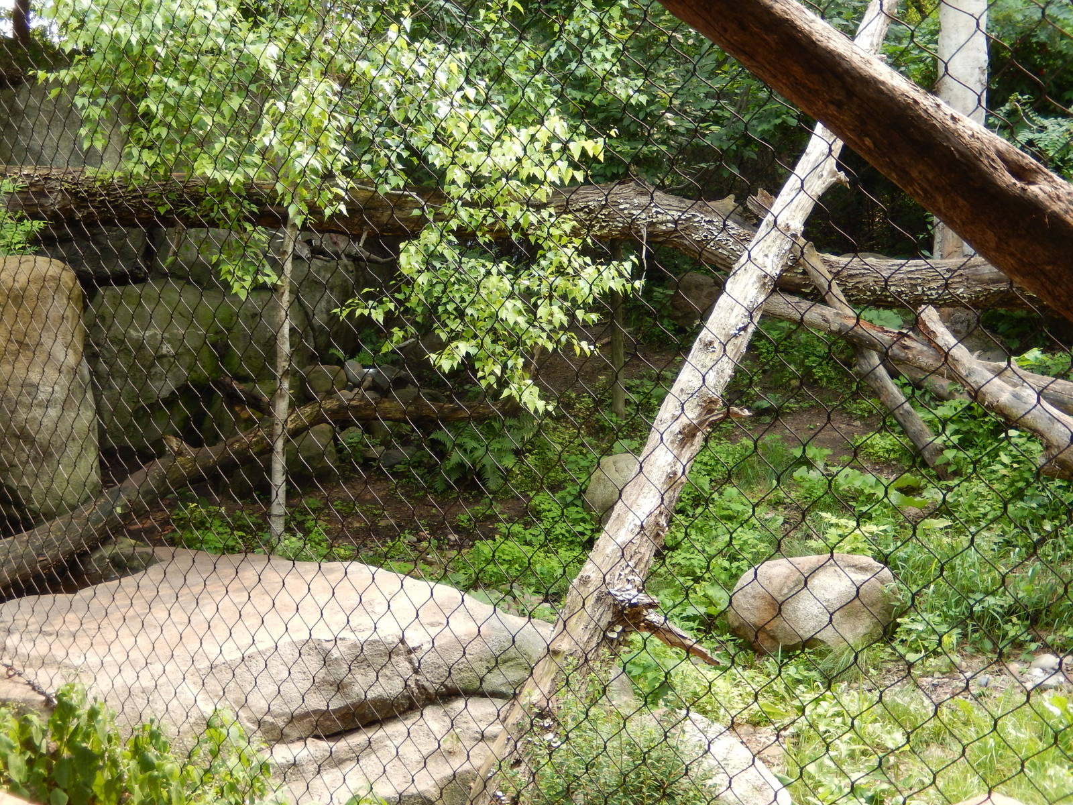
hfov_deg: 51.4
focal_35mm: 36
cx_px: 536
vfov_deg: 39.7
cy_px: 402
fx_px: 1116
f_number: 4
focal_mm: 6.5
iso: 125
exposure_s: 1/80
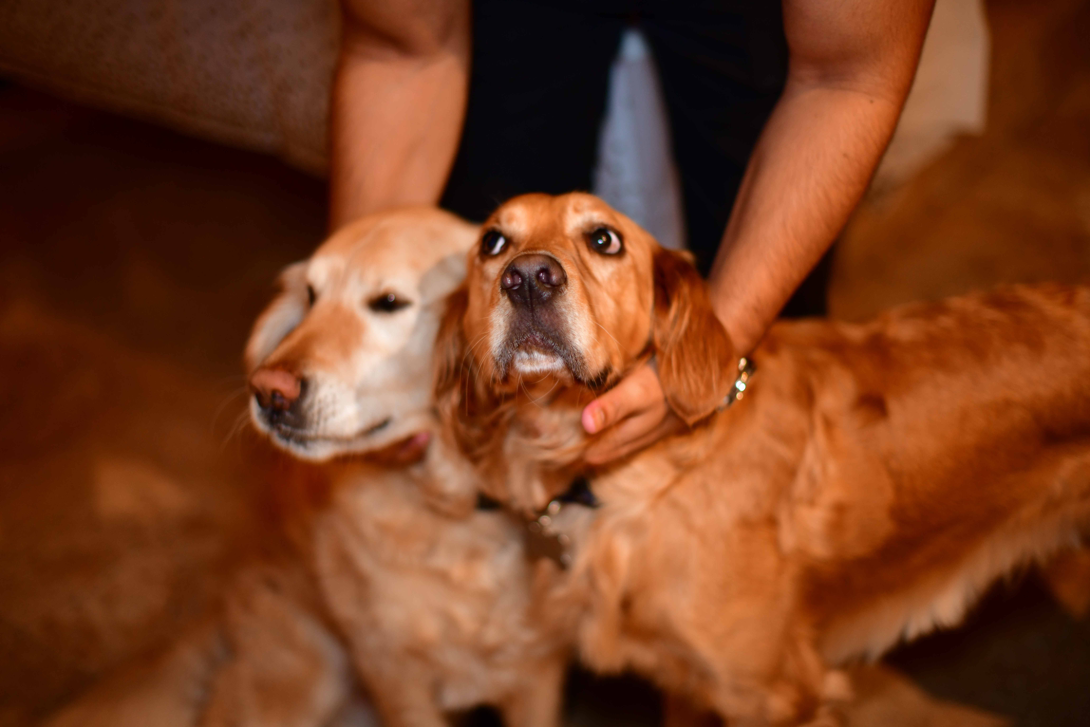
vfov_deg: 27.0
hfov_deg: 39.6
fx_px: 1514
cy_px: 364
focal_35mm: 50
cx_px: 545
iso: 800
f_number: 1.4
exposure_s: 1/80
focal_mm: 50
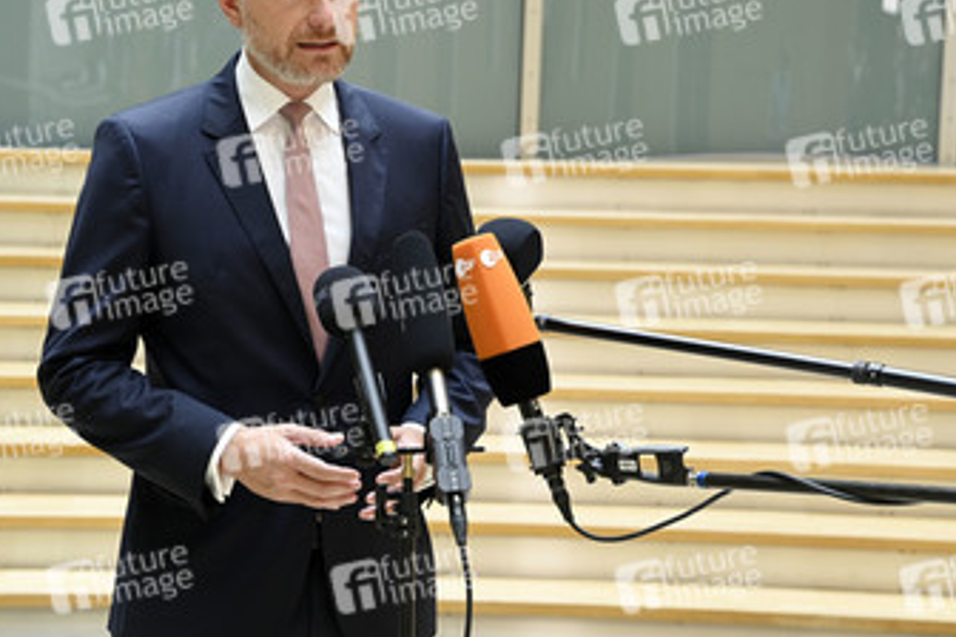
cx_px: 329
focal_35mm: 114
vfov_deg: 12.0
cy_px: 225
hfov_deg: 17.9
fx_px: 3027
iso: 2000
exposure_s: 1/320
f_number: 6.3
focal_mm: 85
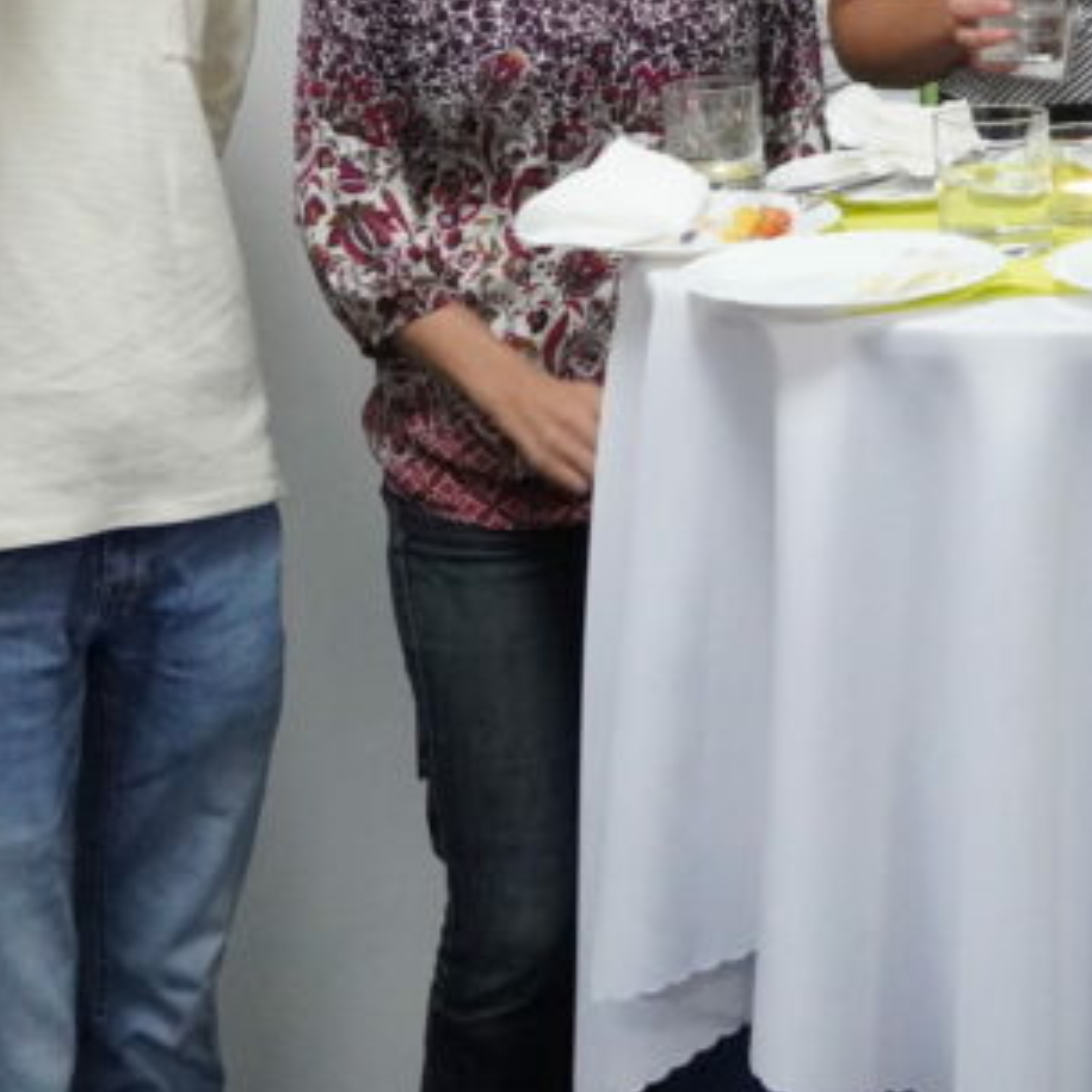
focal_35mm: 77
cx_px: 881
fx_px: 2748
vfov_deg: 22.0
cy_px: 149
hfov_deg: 22.2
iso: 6400
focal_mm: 18
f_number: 4
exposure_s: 1/160
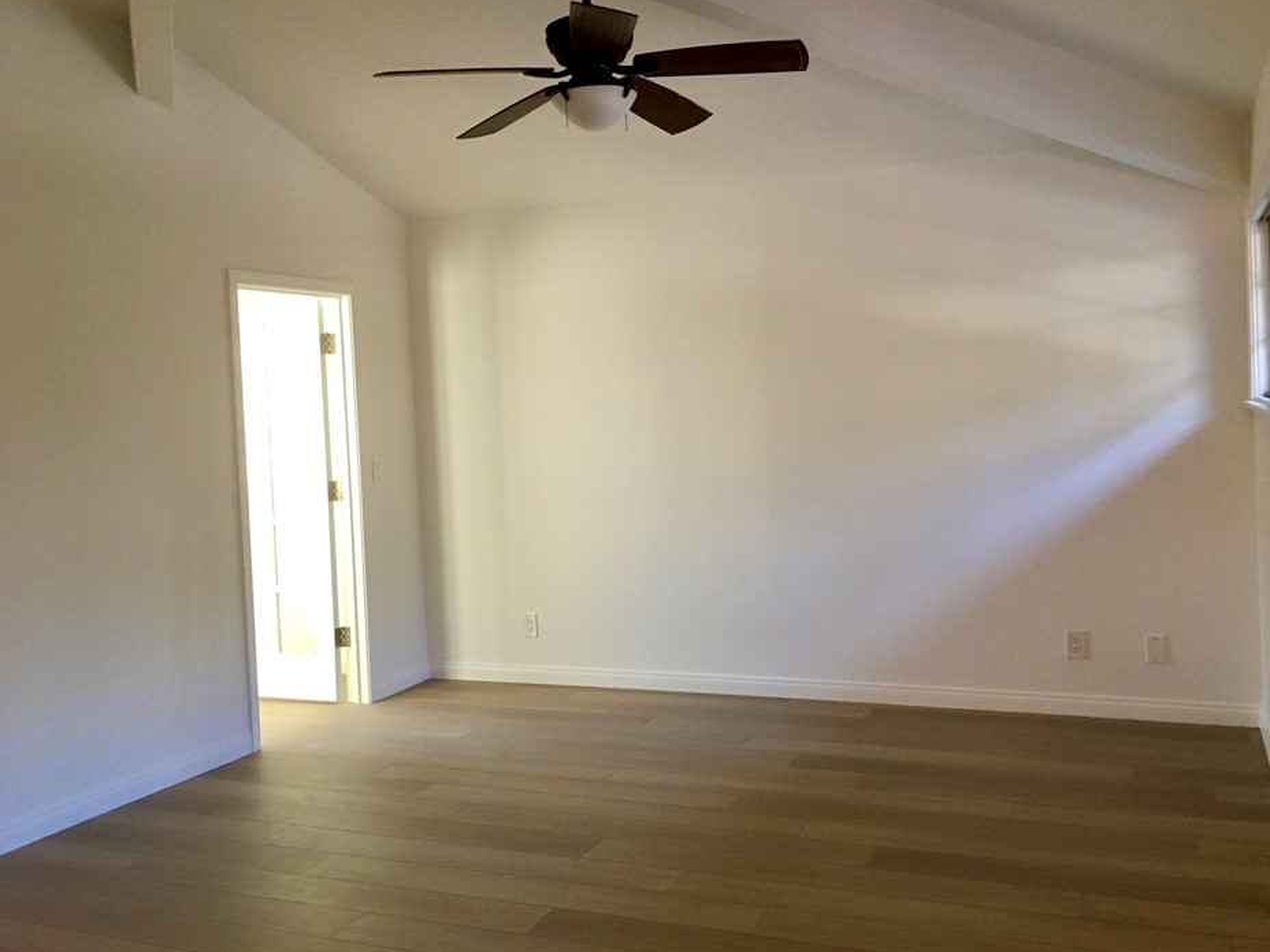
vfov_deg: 44.1
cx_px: 679
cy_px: 443
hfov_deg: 56.8
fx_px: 1174
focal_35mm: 32
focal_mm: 4.15
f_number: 2.2
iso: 100
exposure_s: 1/30
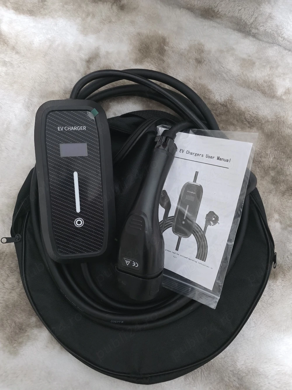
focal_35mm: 23
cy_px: 195
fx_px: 259
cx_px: 146
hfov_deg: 58.9
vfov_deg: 73.9
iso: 1600
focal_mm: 6.3
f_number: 1.7
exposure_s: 1/50.3
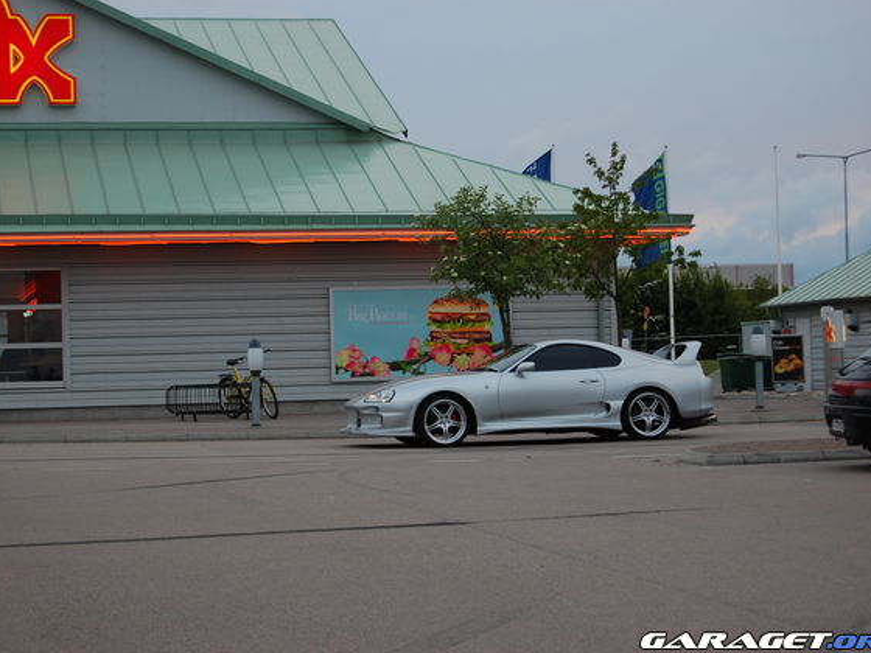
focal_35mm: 91
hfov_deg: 21.6
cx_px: 409
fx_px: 2278
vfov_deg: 16.3
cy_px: 325
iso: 280
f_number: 5.6
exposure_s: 1/125
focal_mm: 55
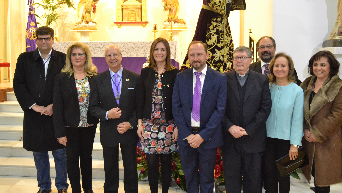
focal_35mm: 35
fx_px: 317
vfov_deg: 33.7
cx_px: 179
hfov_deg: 56.6
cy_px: 83
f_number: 3.5
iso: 2000
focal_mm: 18
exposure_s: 1/60
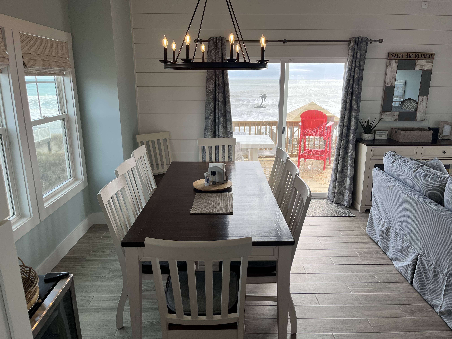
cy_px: 170
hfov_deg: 67.3
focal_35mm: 26
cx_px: 226
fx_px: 339
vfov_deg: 53.1
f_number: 1.6
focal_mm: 5.1
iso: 50
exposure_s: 1/537
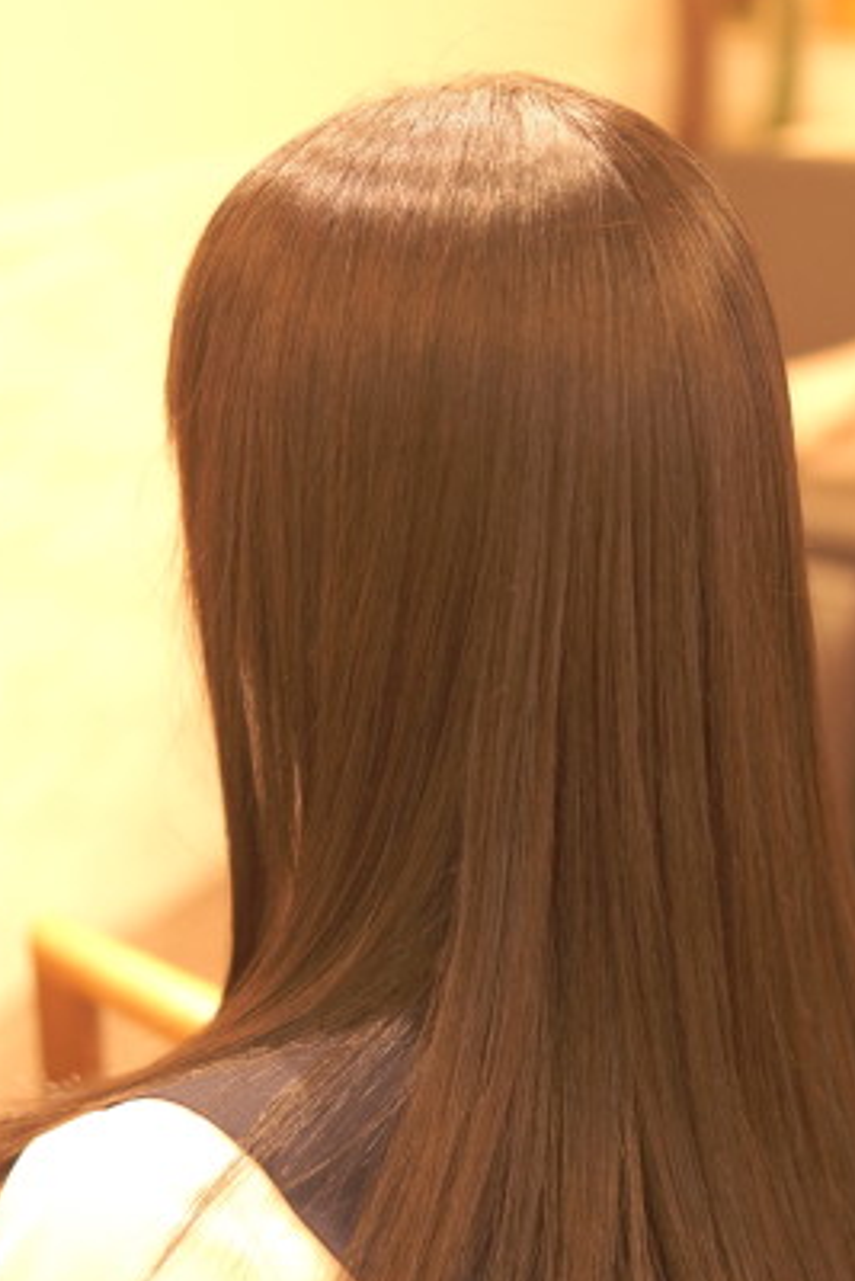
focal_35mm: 66
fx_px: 2336
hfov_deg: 20.7
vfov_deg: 30.6
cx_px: 487
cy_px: 708
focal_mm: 35
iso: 800
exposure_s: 1/200
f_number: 1.8
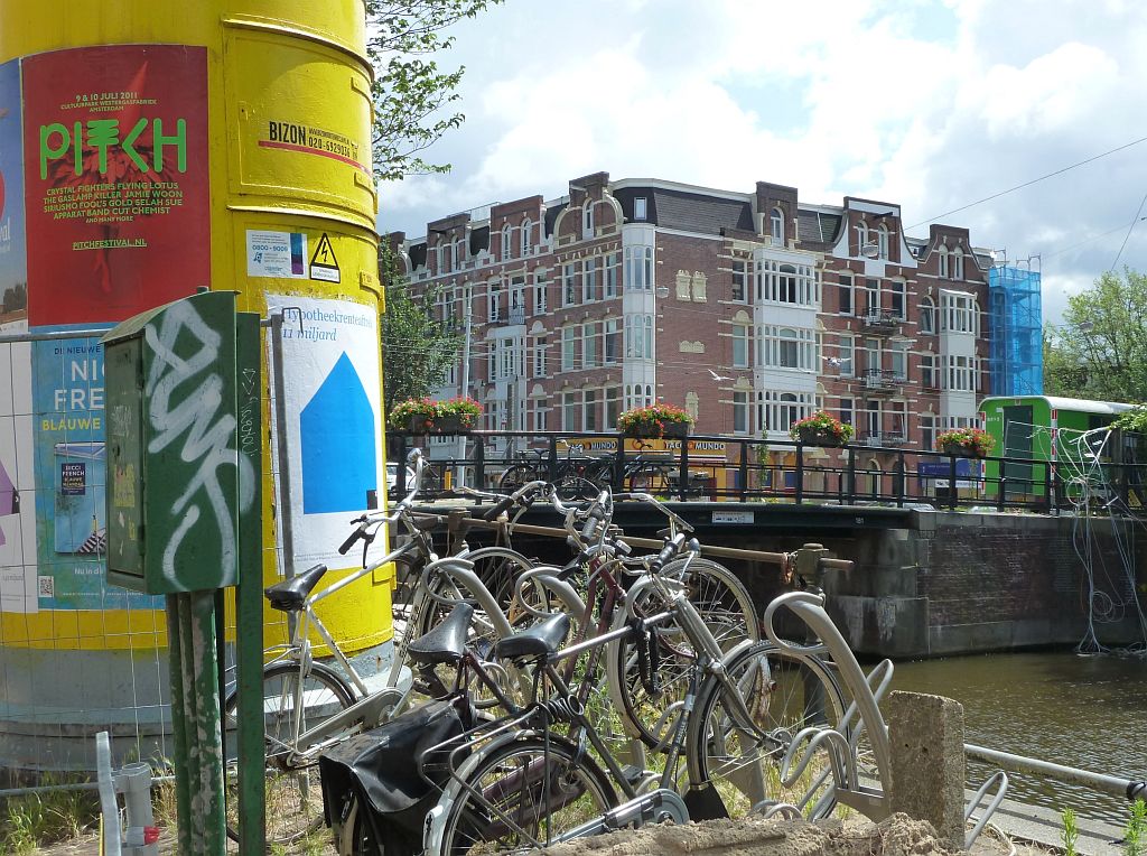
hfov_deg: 44.9
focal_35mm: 42
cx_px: 574
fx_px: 1389
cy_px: 428
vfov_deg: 34.2
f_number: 4
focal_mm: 6.9
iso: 125
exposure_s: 1/400
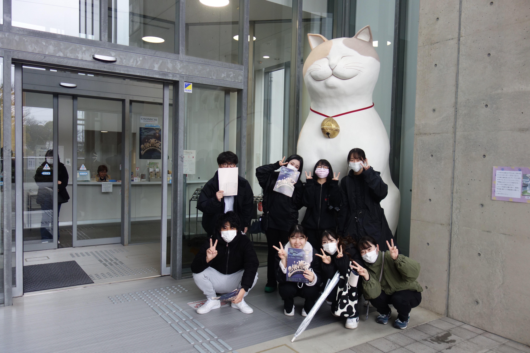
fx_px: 412
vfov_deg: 46.4
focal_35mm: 28
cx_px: 265
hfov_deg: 65.5
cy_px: 176
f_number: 1.8
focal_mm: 10.4
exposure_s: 1/60
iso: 125
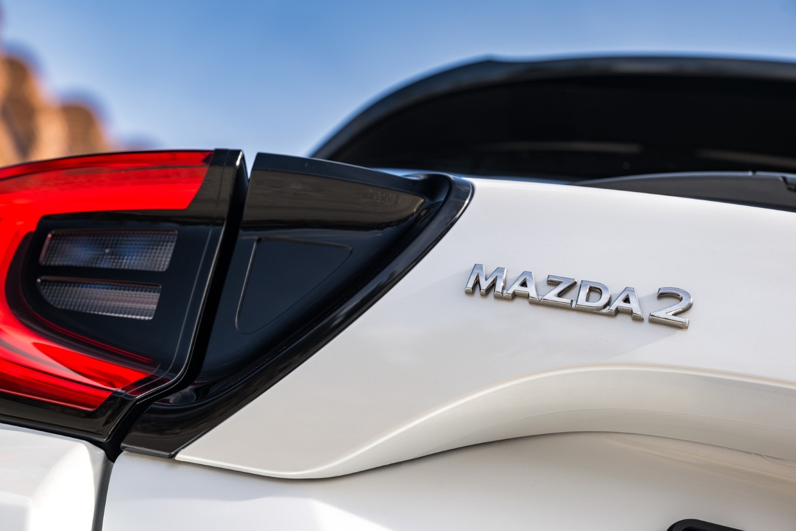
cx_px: 398
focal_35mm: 110
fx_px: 2432
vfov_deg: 12.5
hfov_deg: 18.6
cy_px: 266
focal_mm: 110
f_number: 7.1
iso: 125
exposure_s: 1/160
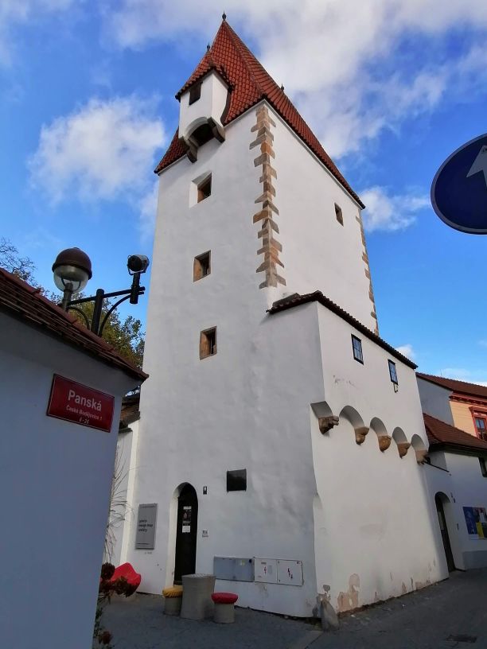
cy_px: 324
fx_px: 450
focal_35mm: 24
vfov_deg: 71.6
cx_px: 244
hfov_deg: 56.8
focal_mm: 2.7
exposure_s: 1/829
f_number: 2.4
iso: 50
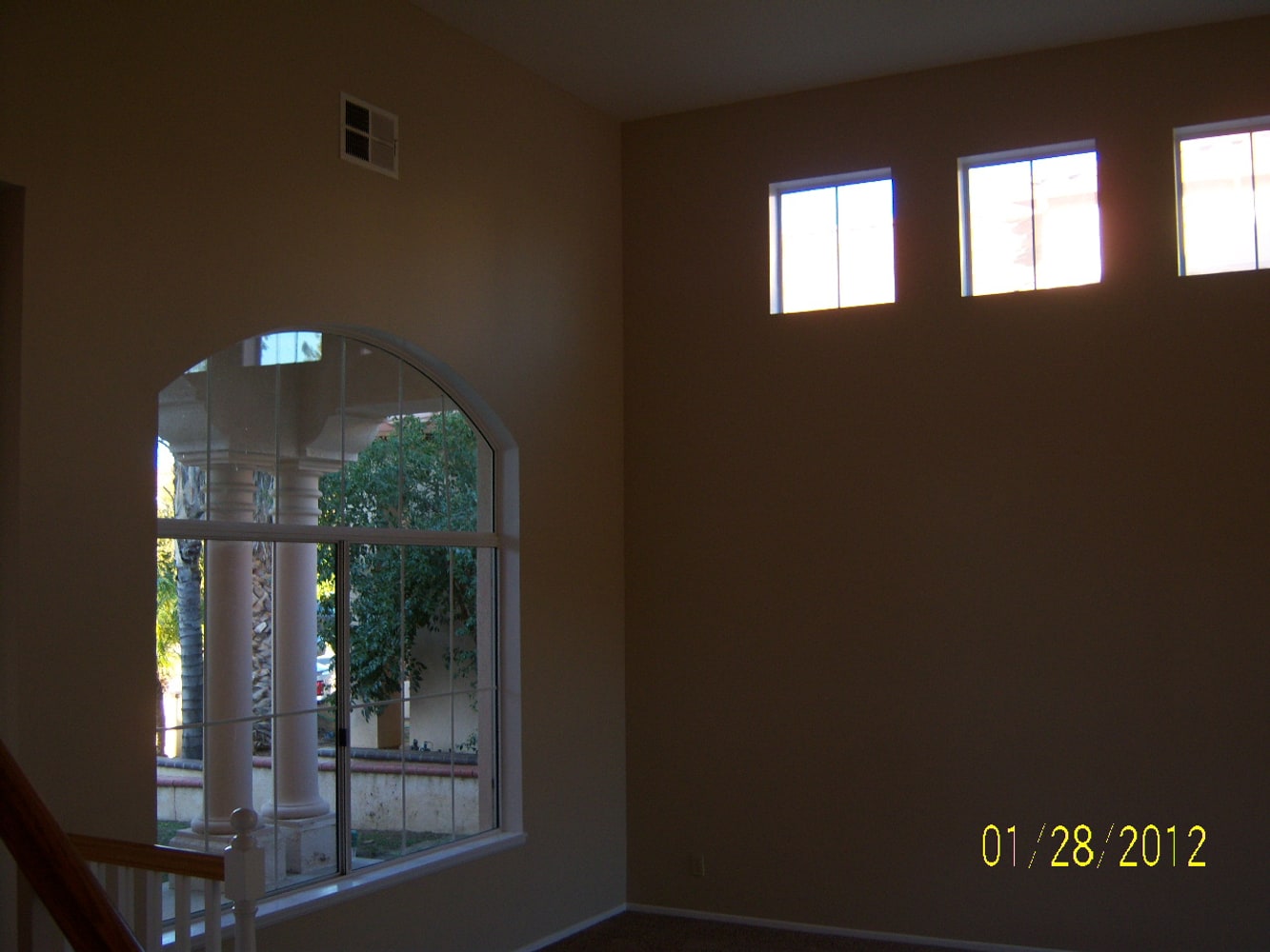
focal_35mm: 36
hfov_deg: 51.4
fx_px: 1321
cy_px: 476
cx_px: 635
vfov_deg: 39.7
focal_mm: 7.5
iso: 80
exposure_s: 1/60
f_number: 2.8
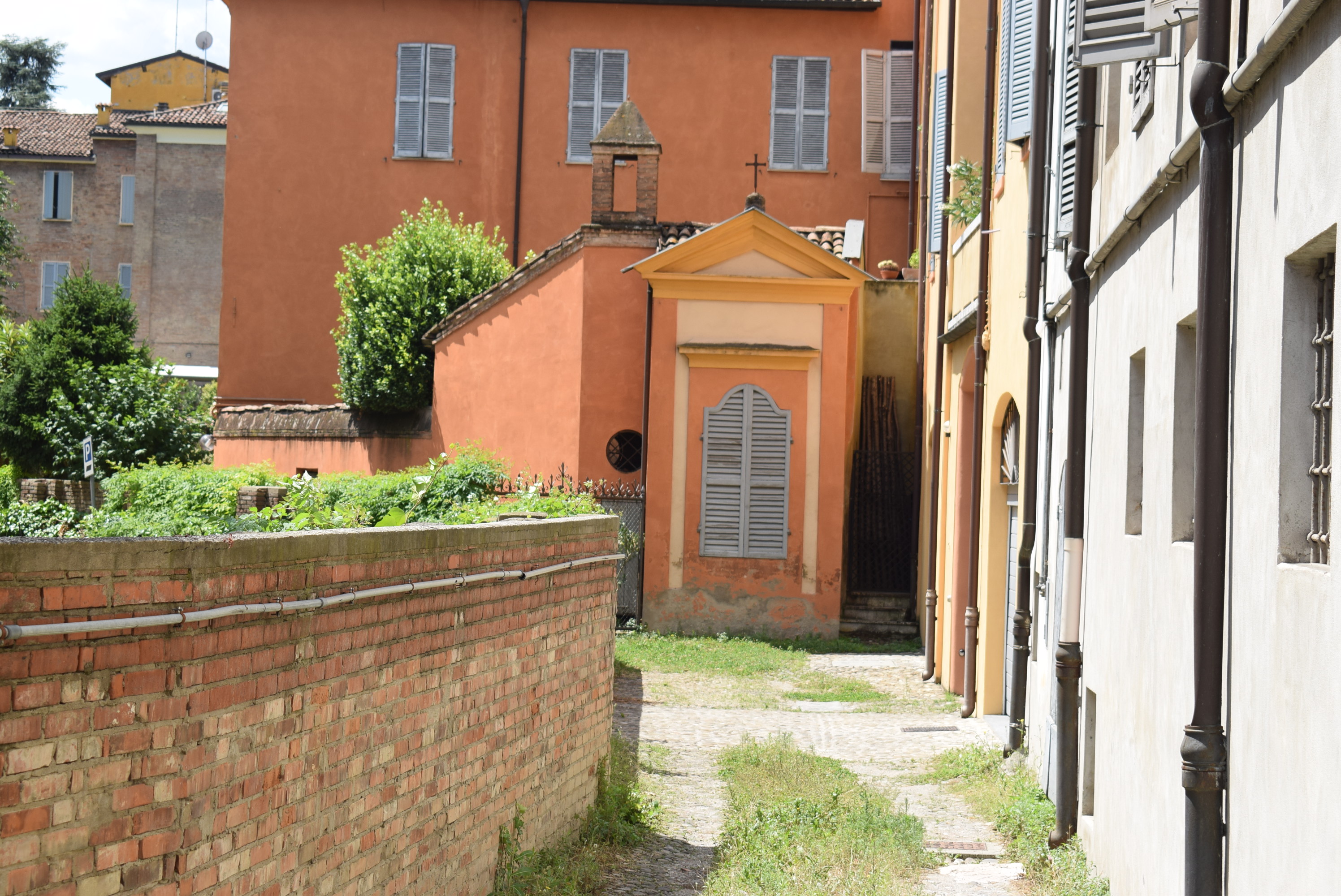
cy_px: 448
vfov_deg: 16.6
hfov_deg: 24.6
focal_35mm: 82
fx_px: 3075
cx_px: 670
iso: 200
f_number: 9
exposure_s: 1/320
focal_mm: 55
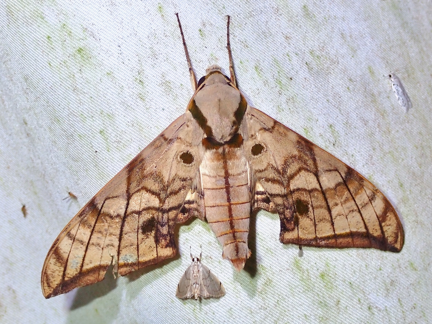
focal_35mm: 62
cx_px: 216
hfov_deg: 31.2
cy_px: 162
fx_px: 774
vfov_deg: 23.7
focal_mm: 11.09
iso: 200
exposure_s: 1/200
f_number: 5
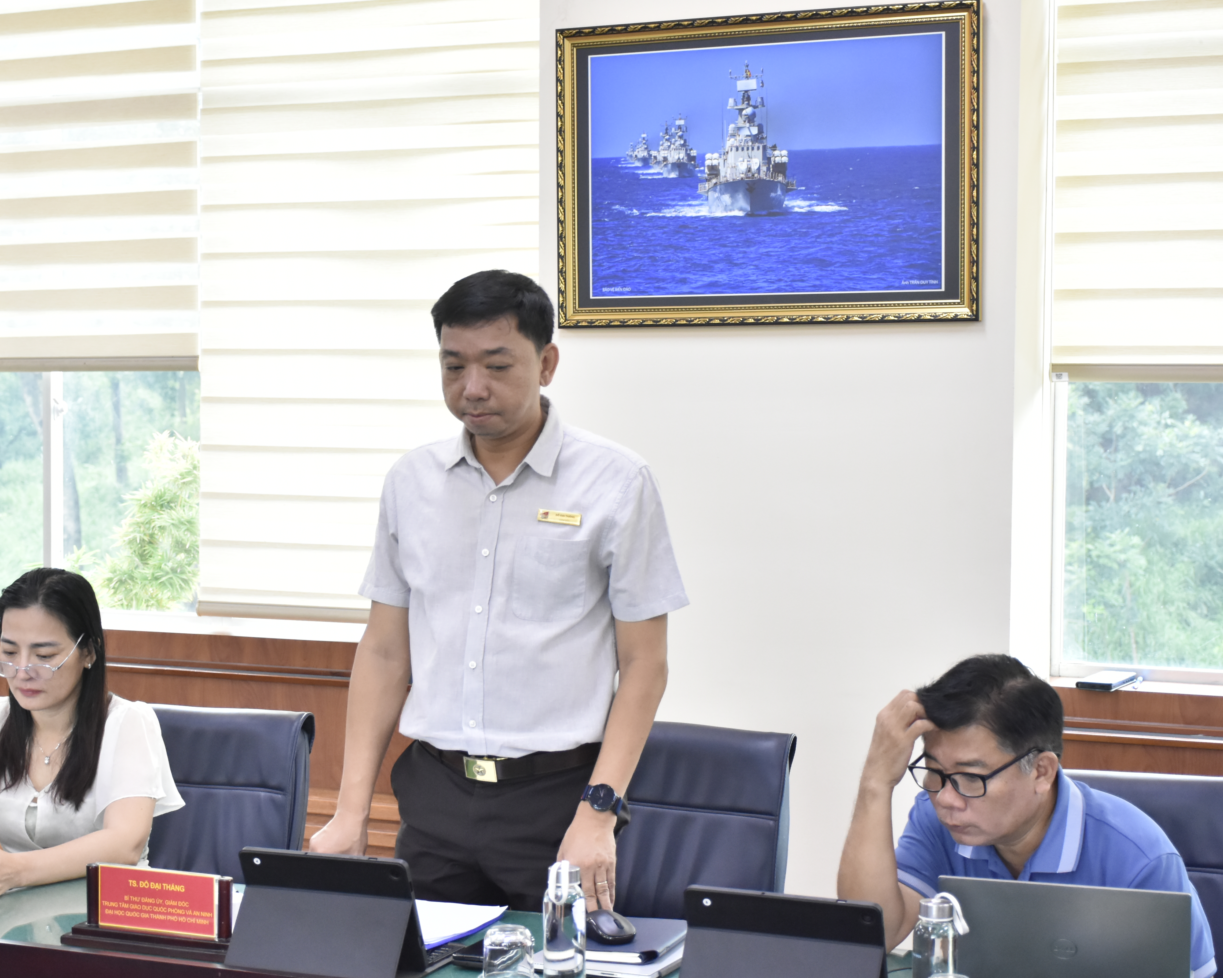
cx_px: 524
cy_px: 503
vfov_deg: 24.2
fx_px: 2280
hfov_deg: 30.0
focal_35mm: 63
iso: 1600
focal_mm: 34
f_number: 4.2
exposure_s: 1/125
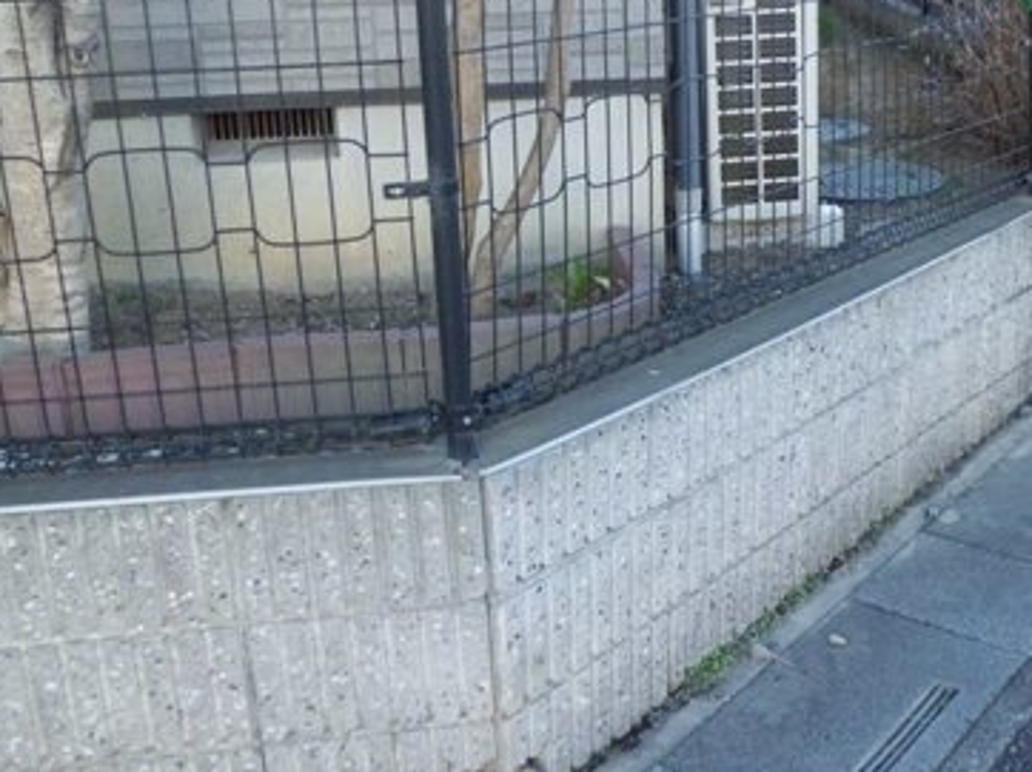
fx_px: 1370
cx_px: 713
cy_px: 254
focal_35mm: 46
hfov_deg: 40.6
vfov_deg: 31.2
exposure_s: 1/250
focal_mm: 4.7
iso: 200
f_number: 2.8
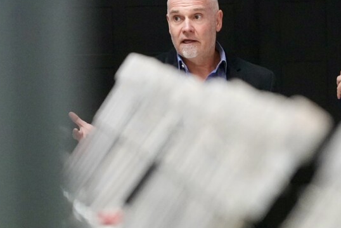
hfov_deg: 6.6
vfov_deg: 4.4
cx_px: 325
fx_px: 2956
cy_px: 122
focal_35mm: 312
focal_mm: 105
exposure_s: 1/200
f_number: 4
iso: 5000
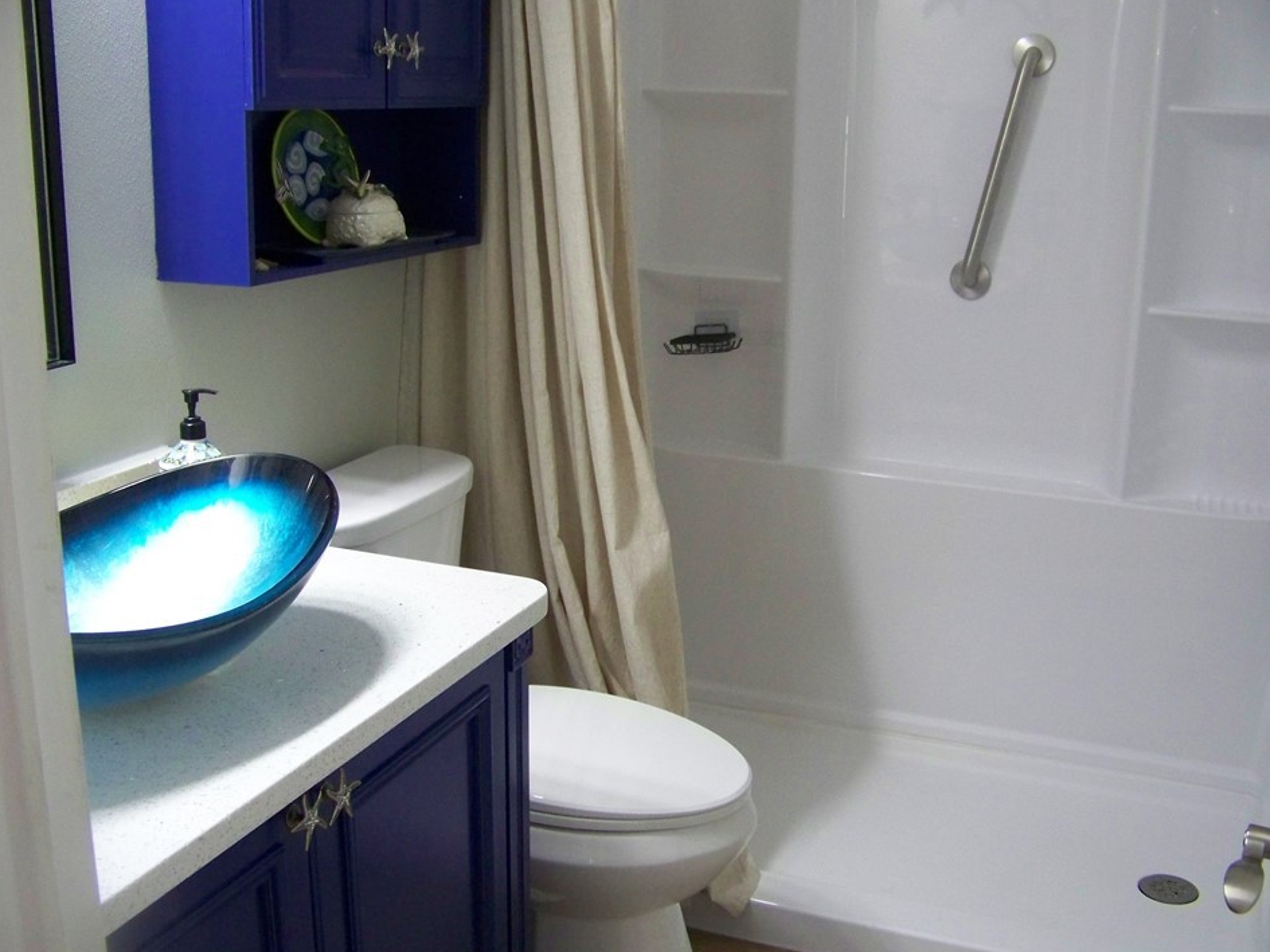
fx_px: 1431
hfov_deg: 47.9
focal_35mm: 39
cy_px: 489
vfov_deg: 36.8
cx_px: 641
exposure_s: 1/30
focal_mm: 5.85
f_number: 2.8
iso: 250
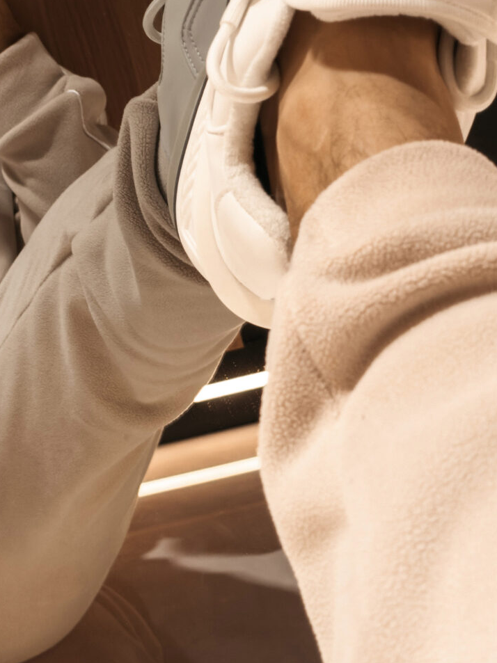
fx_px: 1877
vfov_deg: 20.0
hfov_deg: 14.7
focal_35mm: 98
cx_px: -54
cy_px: 245
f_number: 1.8
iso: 64
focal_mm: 6.76
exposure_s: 1/50
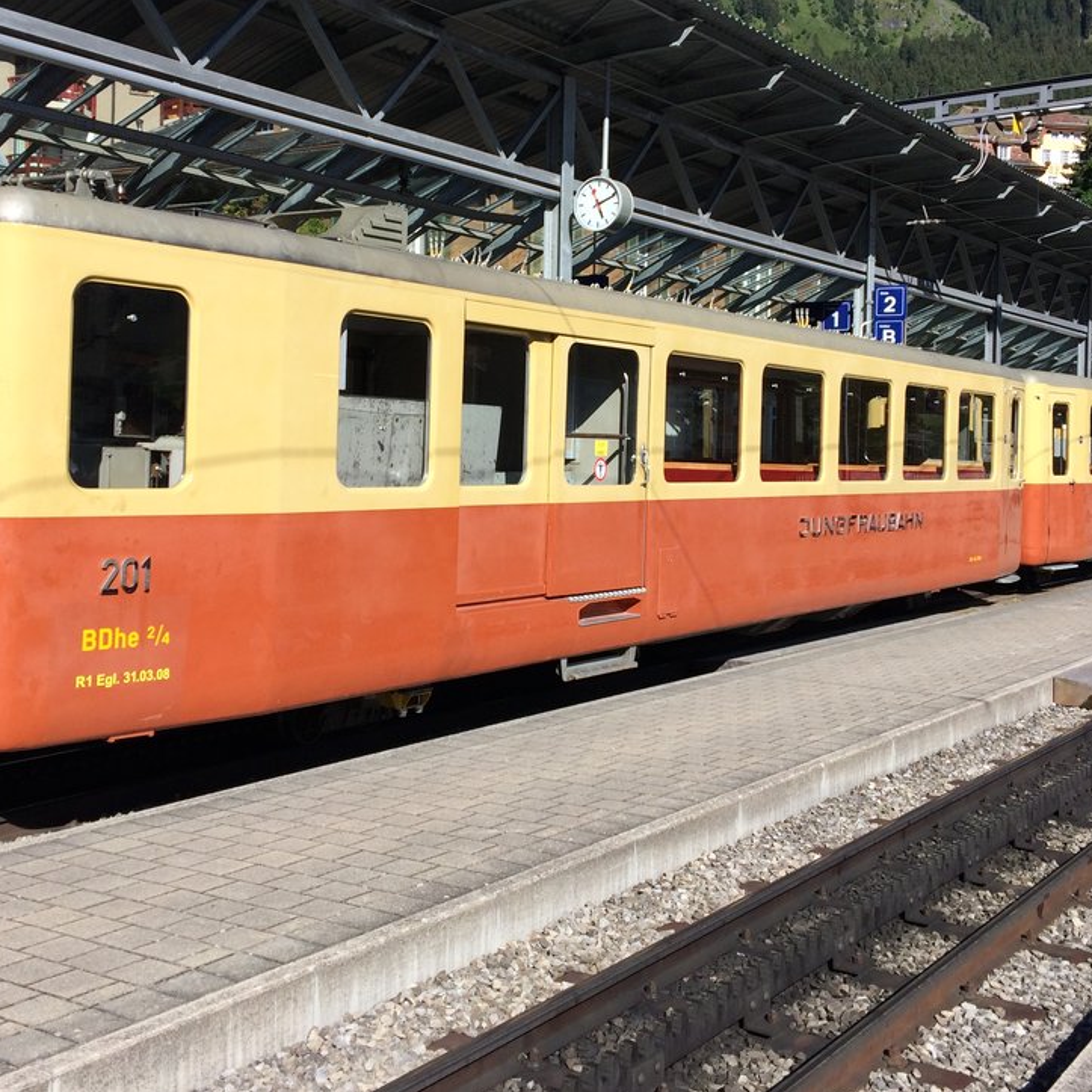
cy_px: 436
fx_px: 1570
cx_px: 532
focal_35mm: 44
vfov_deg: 38.2
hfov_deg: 38.3
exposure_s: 1/1953
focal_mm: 4.12
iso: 32
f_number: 2.2
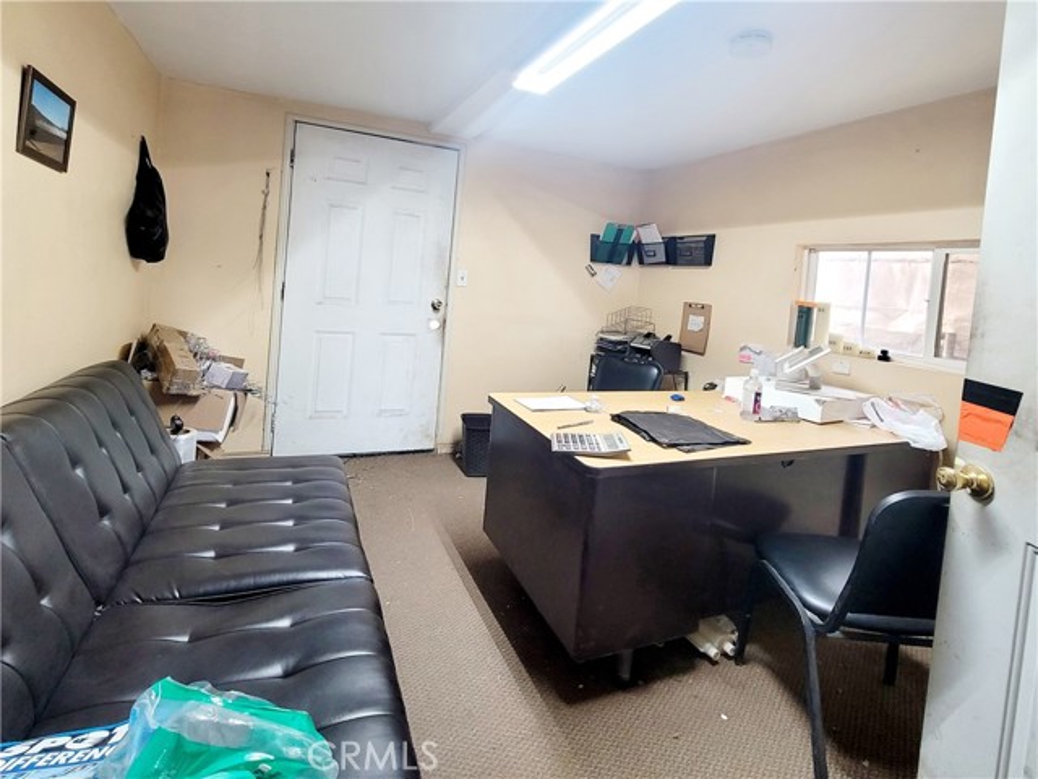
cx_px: 519
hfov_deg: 106.2
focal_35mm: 13
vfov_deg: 89.9
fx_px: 390
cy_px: 390
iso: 200
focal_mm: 2.2
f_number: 2.2
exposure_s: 1/60.2
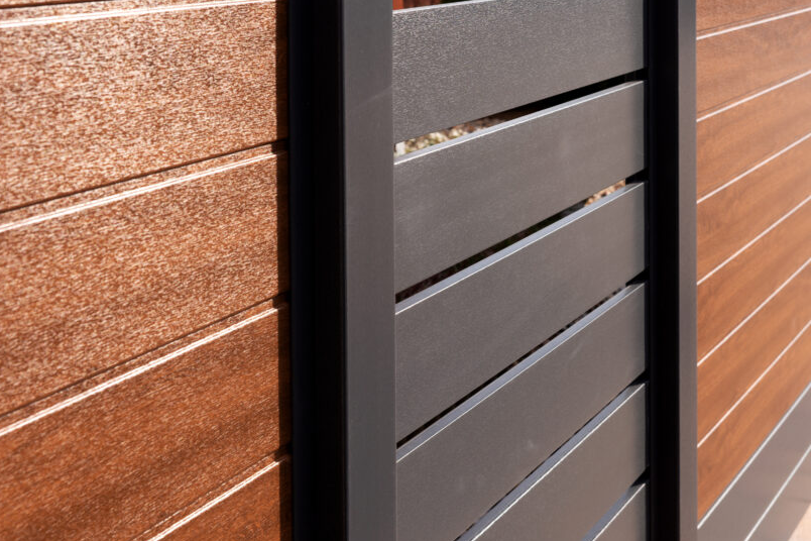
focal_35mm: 56
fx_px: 1261
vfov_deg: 24.2
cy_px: 237
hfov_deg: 35.5
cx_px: 500
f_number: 6.3
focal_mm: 45
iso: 100
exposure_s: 1/160
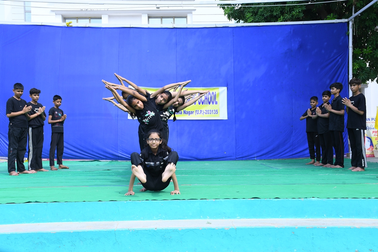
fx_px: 420
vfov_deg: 33.4
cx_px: 189
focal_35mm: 40
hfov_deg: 48.5
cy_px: 126
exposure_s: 1/125
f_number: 11
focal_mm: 27
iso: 200
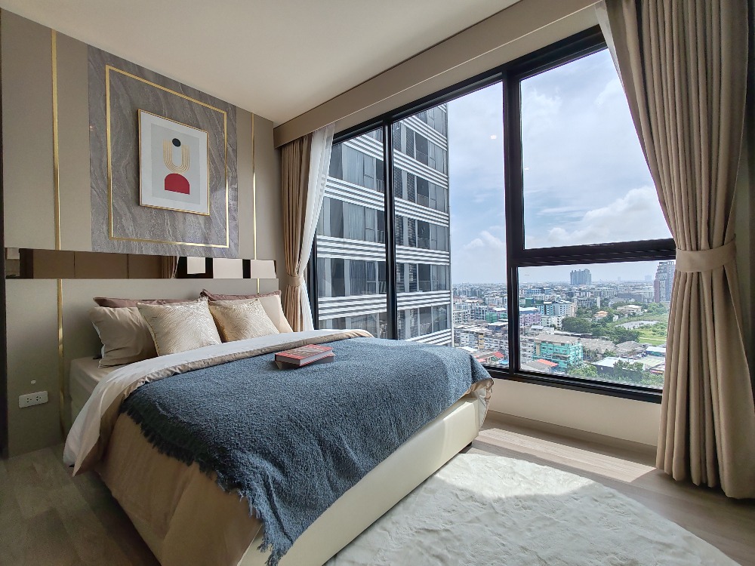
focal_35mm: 16
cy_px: 283
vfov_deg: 78.1
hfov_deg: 94.5
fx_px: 349
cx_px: 378
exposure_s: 1/380
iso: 50
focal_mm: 1.96
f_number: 2.2
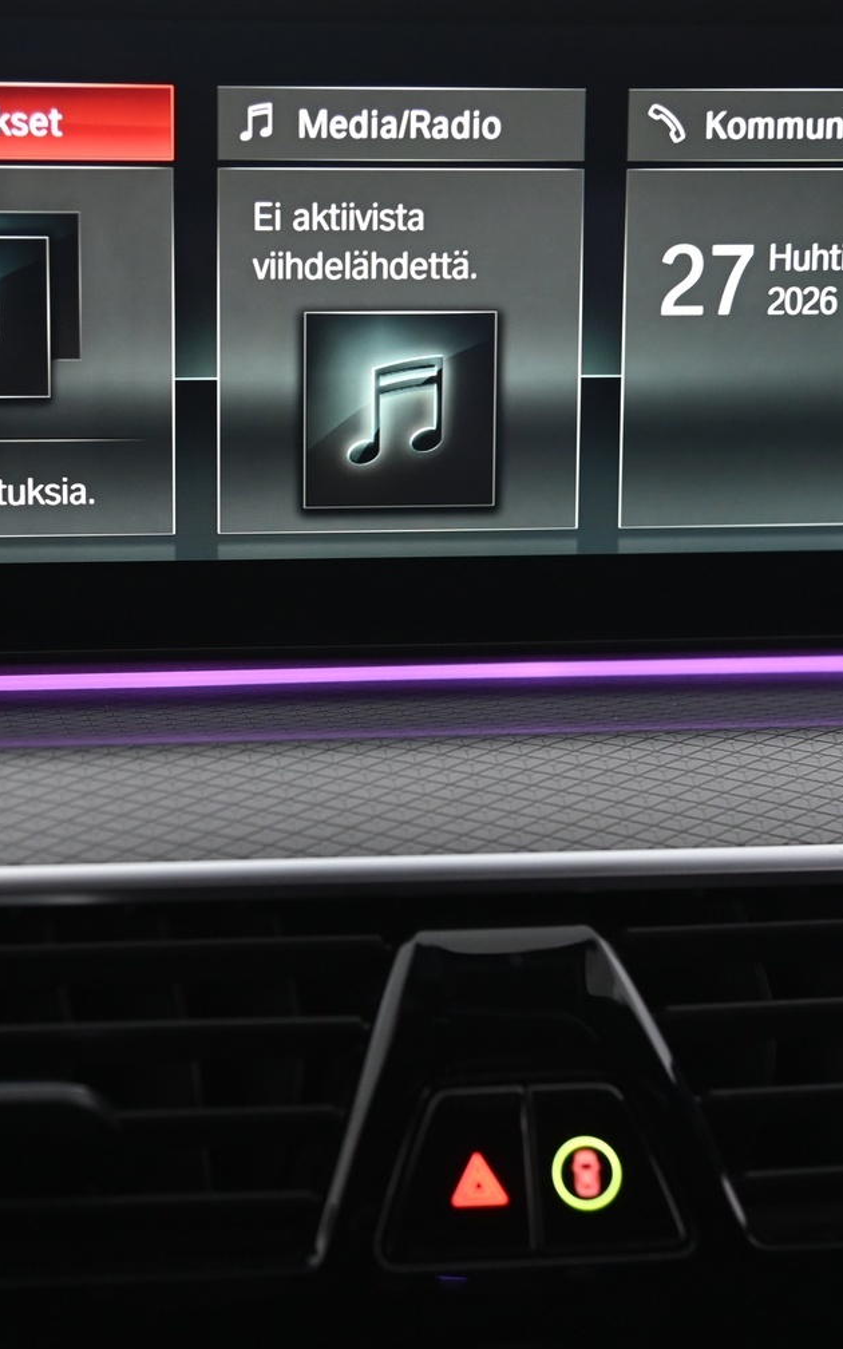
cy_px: 636
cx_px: 269
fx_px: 3014
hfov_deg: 15.9
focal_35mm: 82
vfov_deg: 25.2
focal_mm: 50
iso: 2000
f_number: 4
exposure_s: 1/25
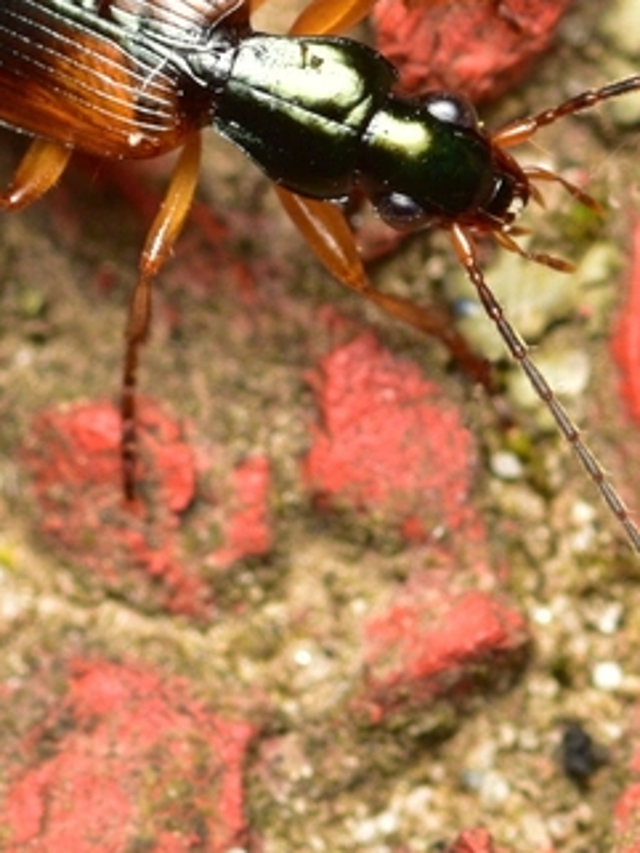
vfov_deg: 5.2
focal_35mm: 377
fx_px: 9292
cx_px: 385
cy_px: 169
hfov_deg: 3.9
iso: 200
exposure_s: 1/200
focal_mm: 105
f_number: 11
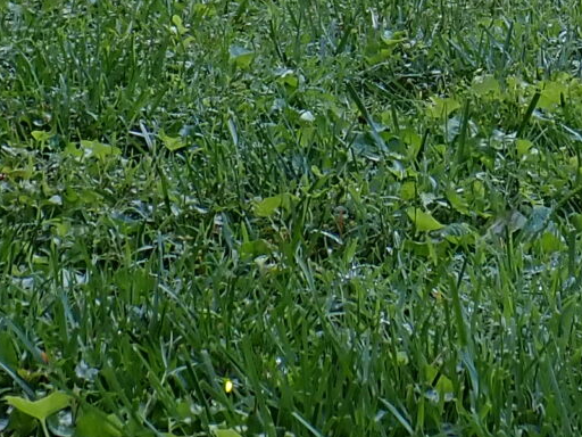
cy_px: -376
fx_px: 2522
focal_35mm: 150
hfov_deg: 13.1
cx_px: 467
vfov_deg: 9.4
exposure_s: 1
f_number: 3.2
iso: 100
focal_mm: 5.4
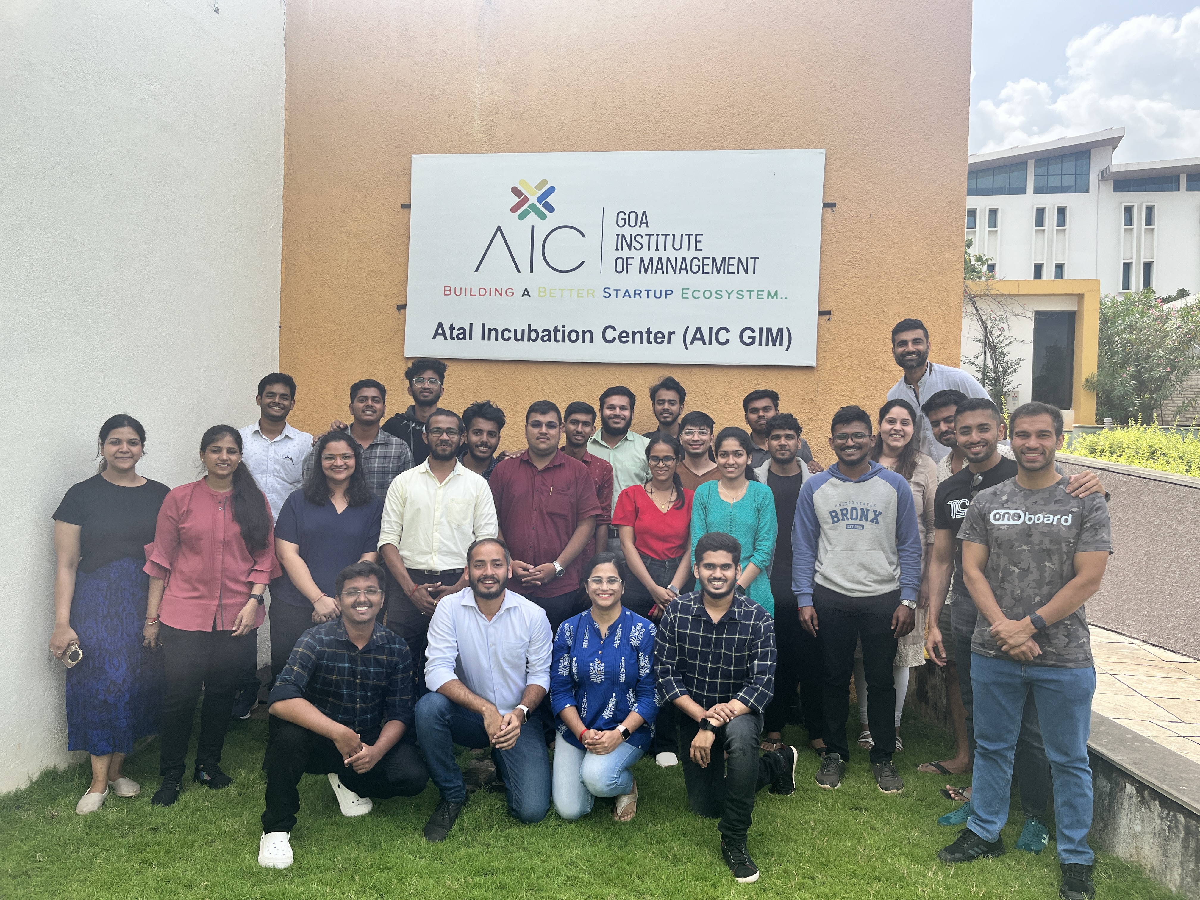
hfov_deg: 67.3
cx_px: 600
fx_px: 901
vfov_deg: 53.1
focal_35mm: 26
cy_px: 450
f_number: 1.6
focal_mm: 5.1
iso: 50
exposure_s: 1/1647
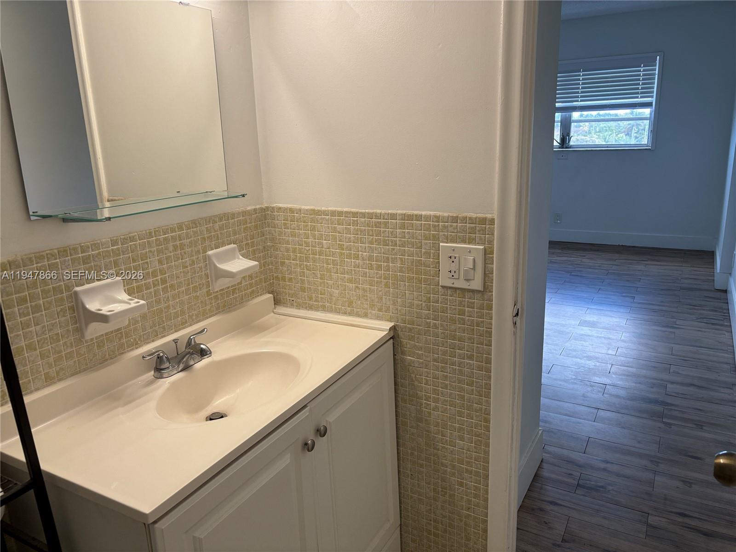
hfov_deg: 67.3
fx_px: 553
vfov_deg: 53.1
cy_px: 276
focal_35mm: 26
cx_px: 368
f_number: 1.6
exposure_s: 1/120
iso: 100
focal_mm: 5.96
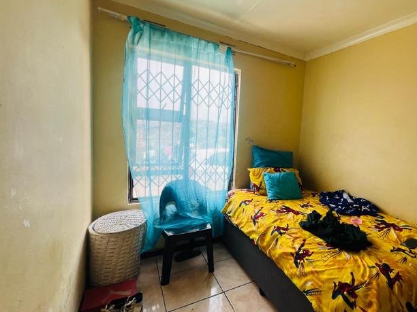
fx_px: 205
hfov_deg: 88.4
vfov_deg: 74.7
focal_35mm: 17
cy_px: 152
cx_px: 271
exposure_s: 1/99
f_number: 1.8
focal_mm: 1.57
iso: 32
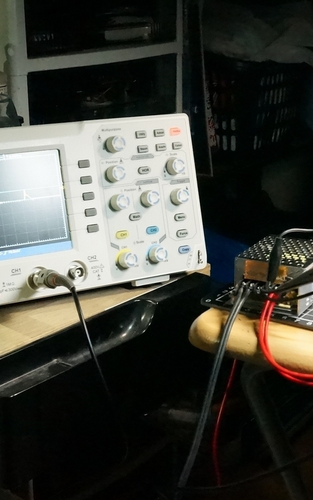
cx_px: 217
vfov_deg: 29.4
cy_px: 250
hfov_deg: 18.5
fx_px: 955
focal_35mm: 70
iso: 12800
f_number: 10
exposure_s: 1/80
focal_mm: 30
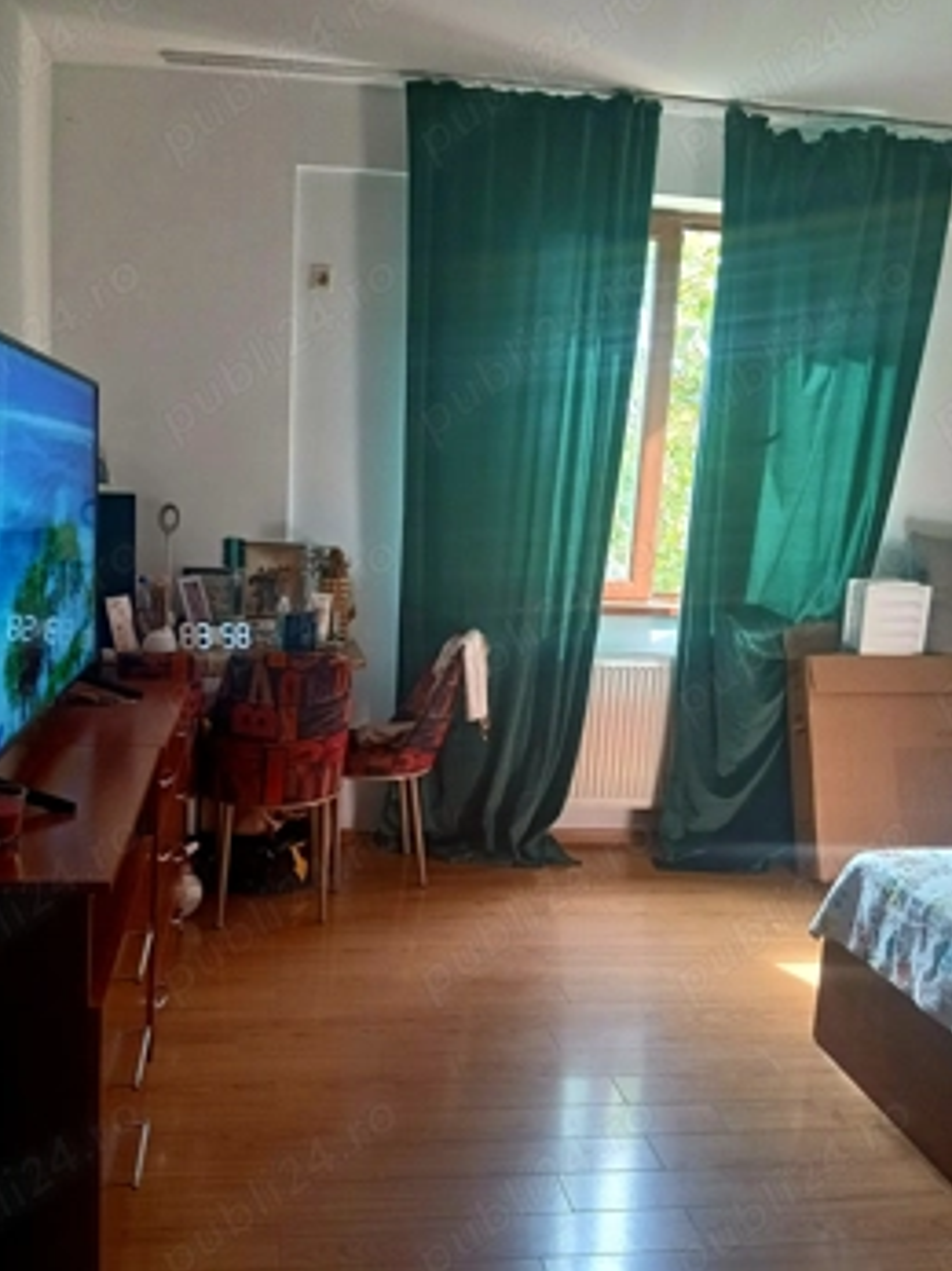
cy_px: 689
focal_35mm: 30
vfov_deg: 59.9
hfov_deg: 46.6
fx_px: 1101
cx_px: 406
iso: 160
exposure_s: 1/50.3
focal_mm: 3.98
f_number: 1.8
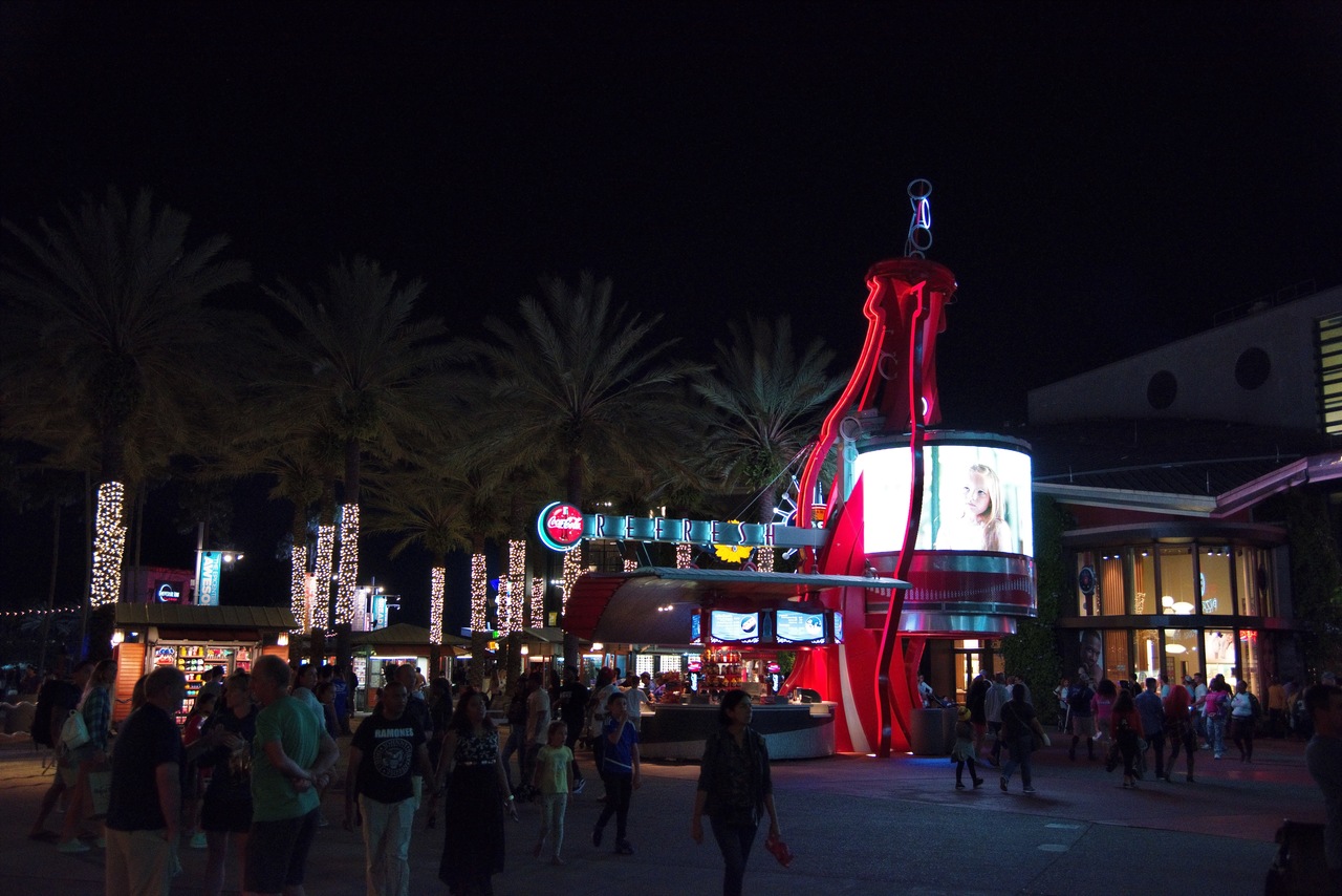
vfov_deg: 37.9
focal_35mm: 35
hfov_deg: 54.4
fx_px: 1305
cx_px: 671
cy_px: 448
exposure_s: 1/80
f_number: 4
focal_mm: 35
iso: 1600
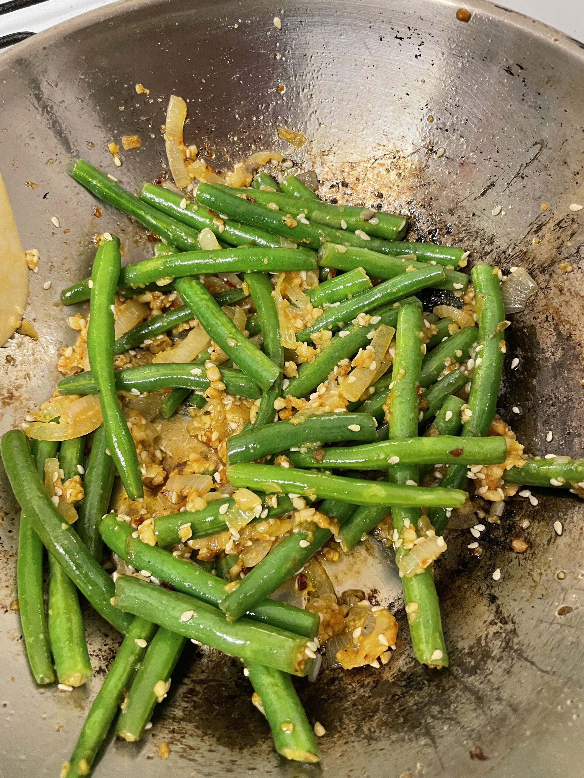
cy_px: 389
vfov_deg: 67.3
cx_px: 292
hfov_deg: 53.1
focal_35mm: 26
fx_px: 585
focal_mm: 4.2
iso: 400
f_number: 1.6
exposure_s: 1/33
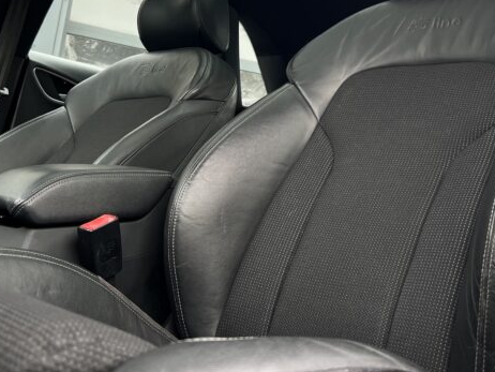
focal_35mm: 45
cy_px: 75
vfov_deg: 31.4
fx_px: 644
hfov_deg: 42.1
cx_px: 244
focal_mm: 5.7
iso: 50
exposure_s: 1/121
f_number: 1.5
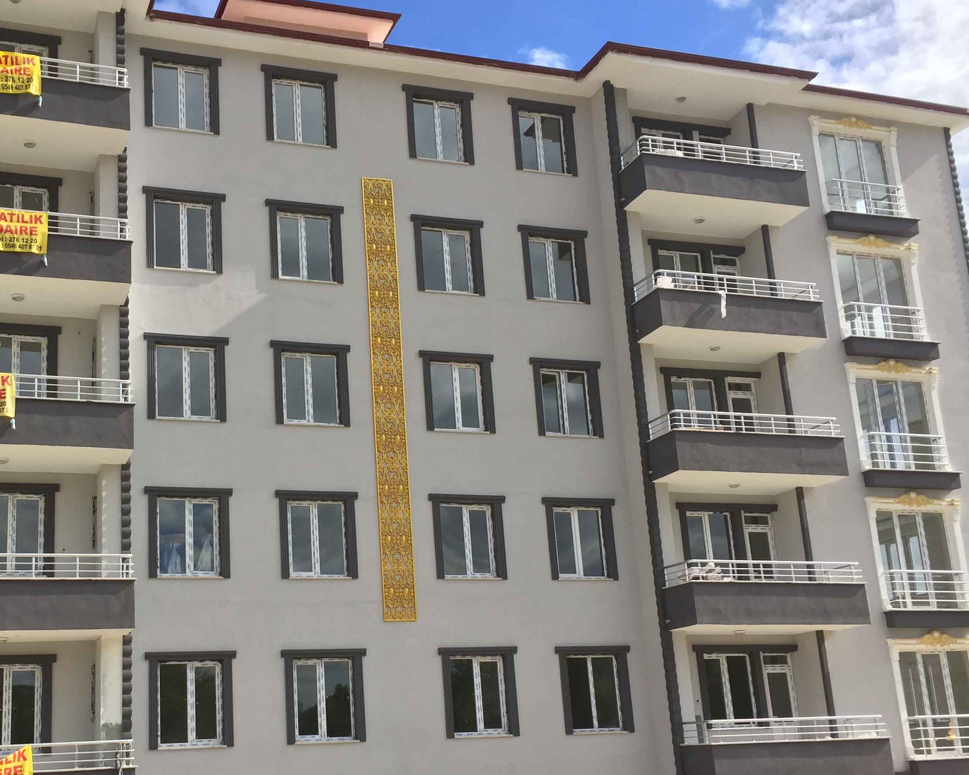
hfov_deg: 43.2
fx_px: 1205
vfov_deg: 35.6
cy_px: 465
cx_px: 317
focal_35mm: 42
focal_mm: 4.15
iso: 32
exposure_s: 1/1799
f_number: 2.2
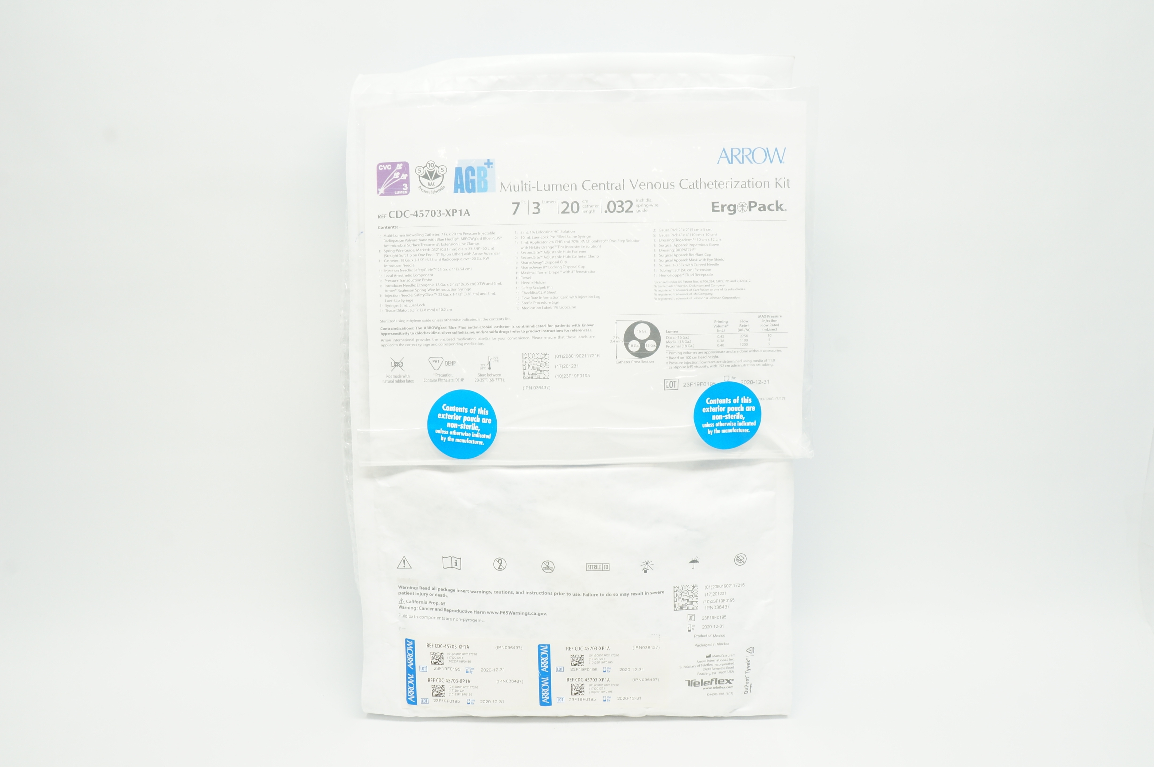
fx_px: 1009
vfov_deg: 41.6
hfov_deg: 59.5
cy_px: 384
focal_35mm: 32
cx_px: 577
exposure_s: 1/15
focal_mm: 21
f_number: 11
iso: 400
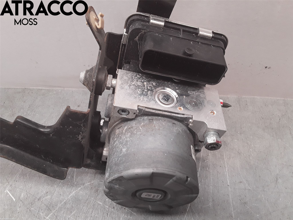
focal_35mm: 28
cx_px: 146
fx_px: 237
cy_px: 110
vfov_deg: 49.7
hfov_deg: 63.4
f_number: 1.9
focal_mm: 2.91
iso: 40
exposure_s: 1/50
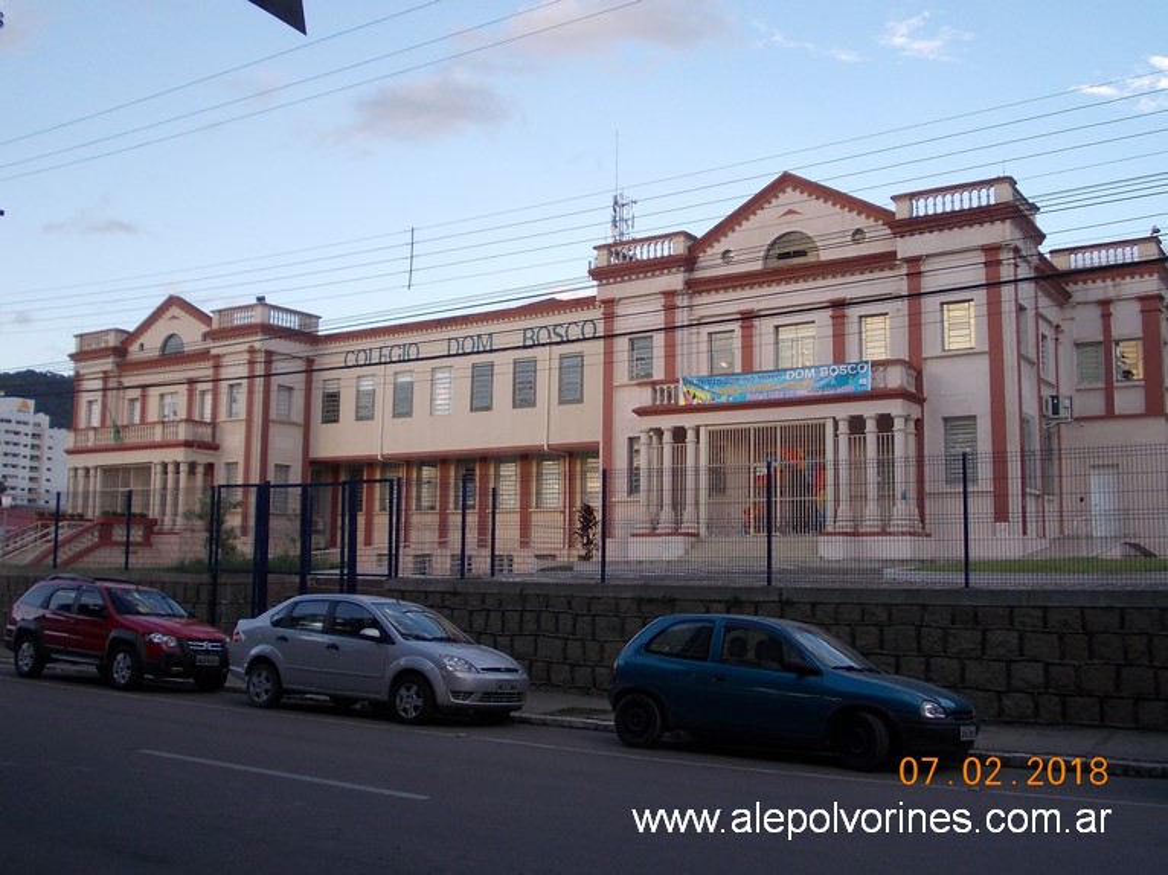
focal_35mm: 38
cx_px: 584
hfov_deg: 49.0
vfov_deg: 37.7
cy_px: 438
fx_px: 1282
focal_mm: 5.3
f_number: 3.1
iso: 80
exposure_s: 1/160
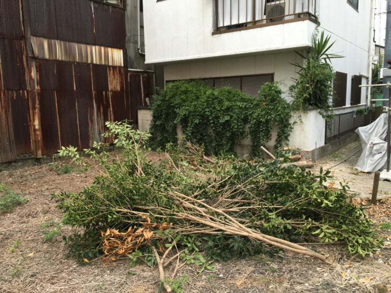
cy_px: 146
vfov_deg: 48.2
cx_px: 196
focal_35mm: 29
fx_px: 328
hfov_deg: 61.7
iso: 40
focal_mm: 4.15
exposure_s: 1/120
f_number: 2.2
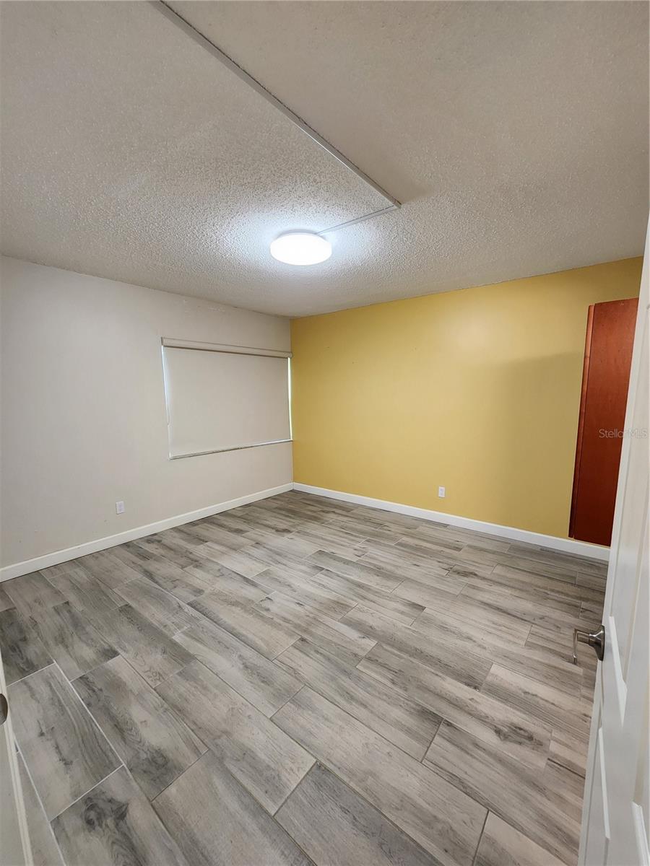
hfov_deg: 89.9
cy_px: 433
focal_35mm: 13
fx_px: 325
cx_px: 325
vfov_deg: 106.2
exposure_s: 1/30
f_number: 2.2
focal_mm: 2.2
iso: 320
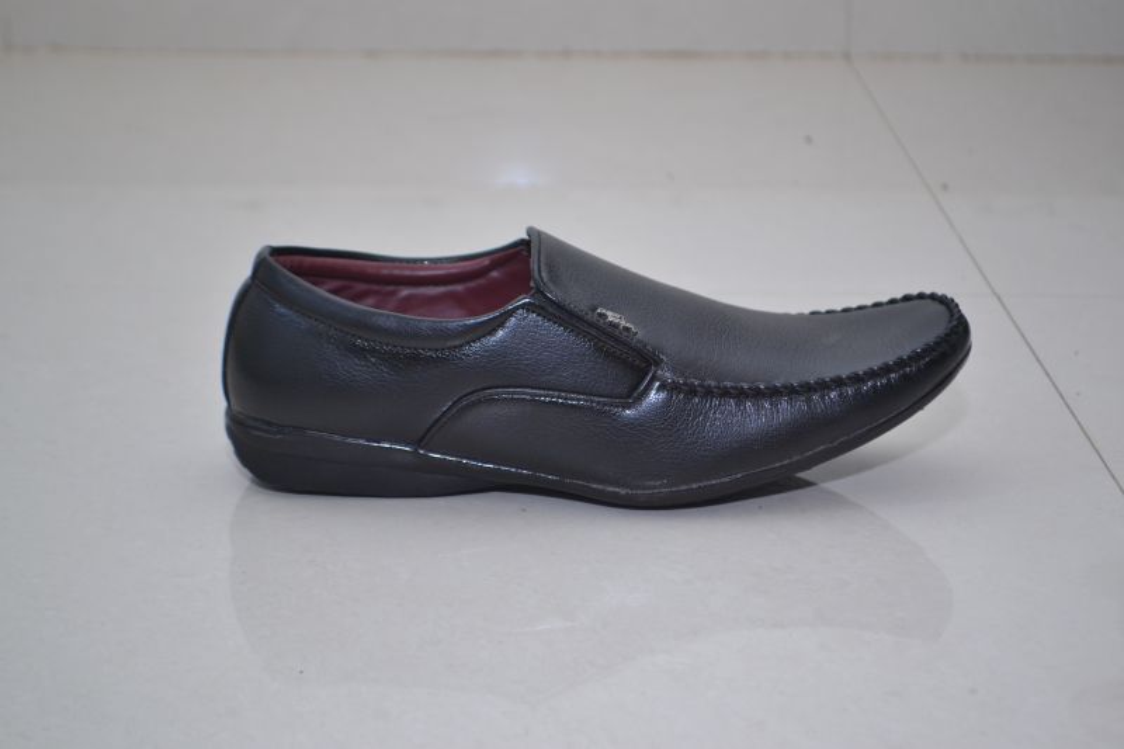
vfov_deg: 18.9
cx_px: 562
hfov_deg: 28.1
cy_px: 374
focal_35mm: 72
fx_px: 2247
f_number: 5.6
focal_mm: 48
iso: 400
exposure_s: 1/125
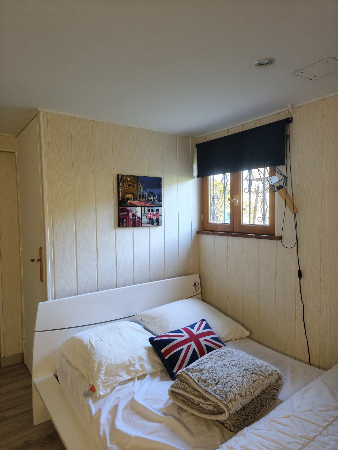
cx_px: 169
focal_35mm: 23
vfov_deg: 73.9
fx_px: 299
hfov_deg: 58.9
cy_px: 225
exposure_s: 1/50
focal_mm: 5.35
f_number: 1.7
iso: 400
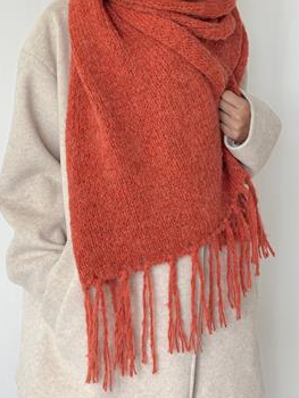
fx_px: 840
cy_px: 105
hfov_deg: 20.2
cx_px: 134
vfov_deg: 26.4
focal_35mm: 73
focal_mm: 6.76
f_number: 1.78
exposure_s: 1/121
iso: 80
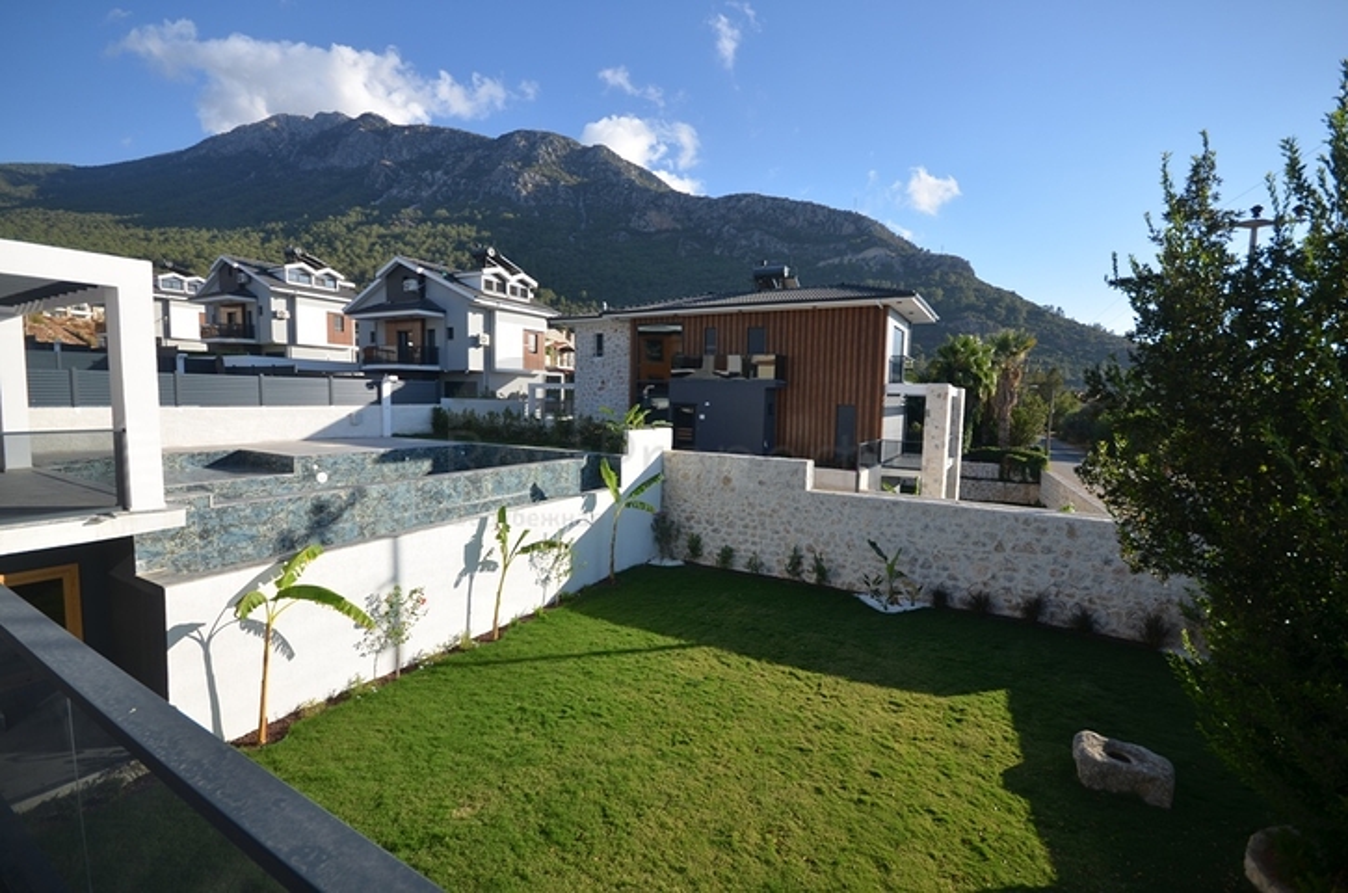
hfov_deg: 100.5
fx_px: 560
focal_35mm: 15
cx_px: 674
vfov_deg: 77.1
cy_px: 446
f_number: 8
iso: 100
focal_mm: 10
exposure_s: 1/250
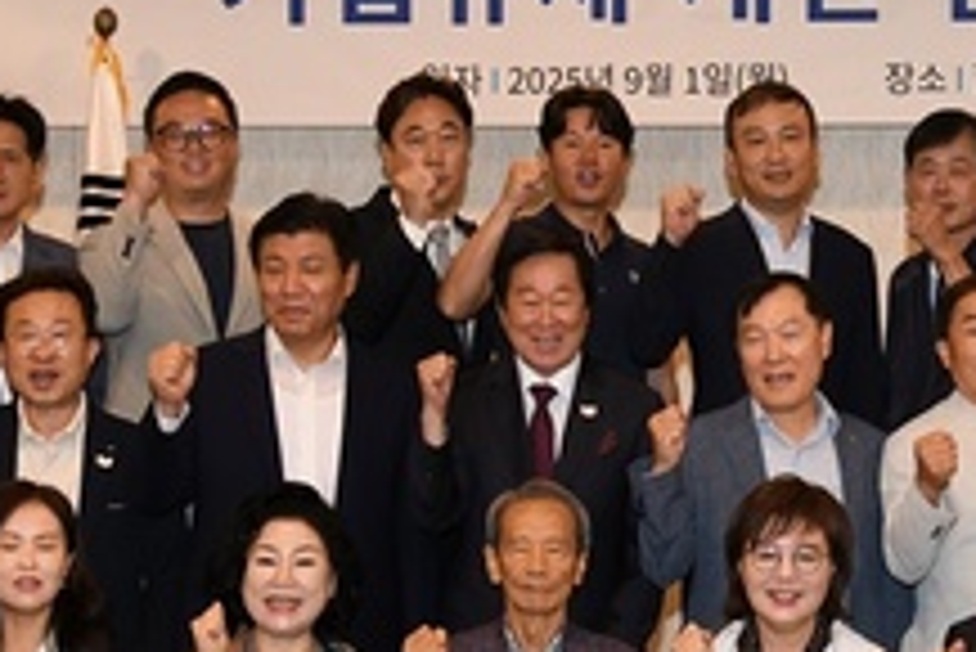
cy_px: 418
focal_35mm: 112
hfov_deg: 18.1
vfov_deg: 12.2
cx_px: 751
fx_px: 3038
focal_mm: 27
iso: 800
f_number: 4
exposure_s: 1/160
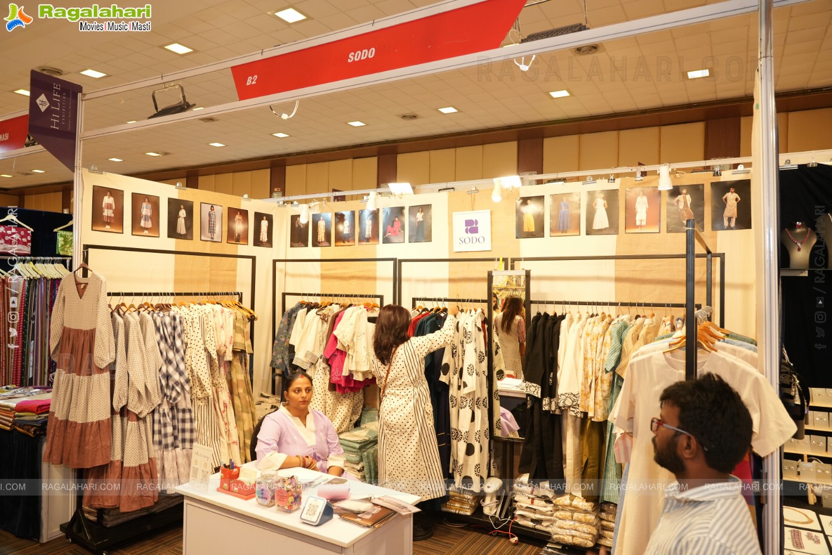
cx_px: 416
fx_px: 555
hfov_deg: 73.7
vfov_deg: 53.1
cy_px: 278
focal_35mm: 24
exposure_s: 1/125
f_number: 5
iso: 1000
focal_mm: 24
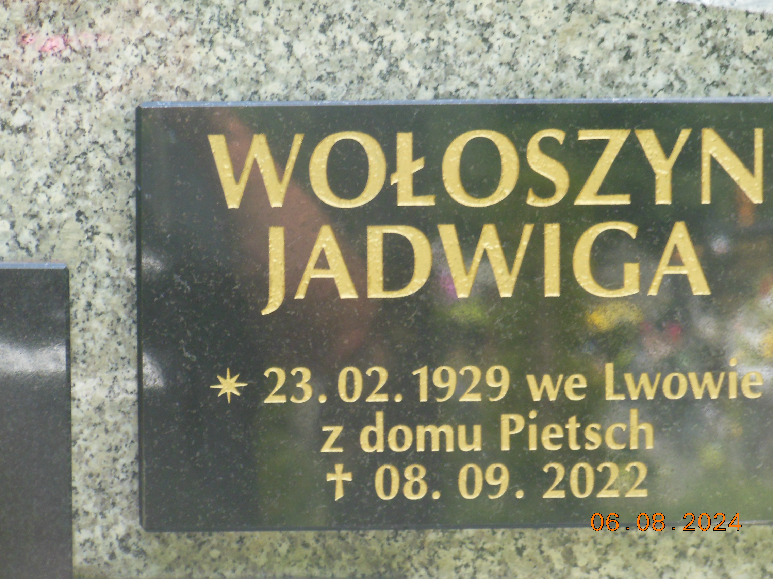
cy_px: 290
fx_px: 4265
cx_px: 386
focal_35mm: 191
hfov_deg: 10.4
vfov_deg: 7.8
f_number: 5.6
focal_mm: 34
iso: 400
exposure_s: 1/200
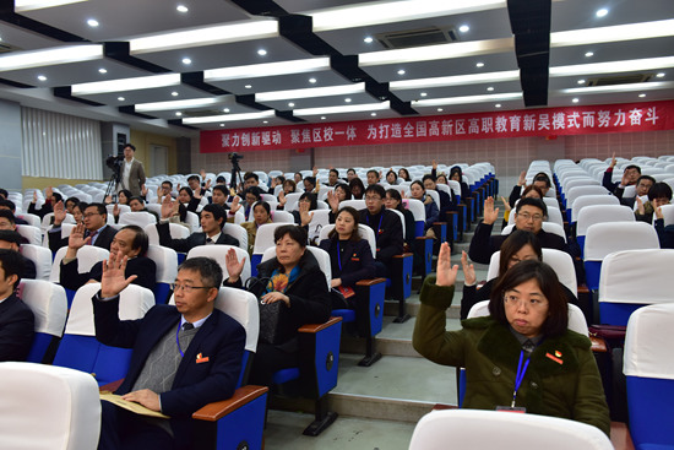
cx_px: 337
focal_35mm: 31
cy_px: 225
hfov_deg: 60.3
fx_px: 581
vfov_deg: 42.3
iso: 1000
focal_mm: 31
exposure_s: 1/40
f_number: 5
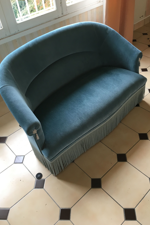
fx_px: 194
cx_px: 83
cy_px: 111
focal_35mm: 31
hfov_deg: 42.3
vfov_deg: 60.3
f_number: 2.2
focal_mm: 4.15
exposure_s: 1/33
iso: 64
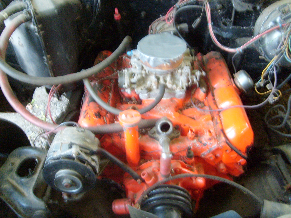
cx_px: 146
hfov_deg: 52.6
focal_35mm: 35
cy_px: 109
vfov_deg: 40.7
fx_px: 294
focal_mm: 5.8
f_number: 2.8
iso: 200
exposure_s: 1/4
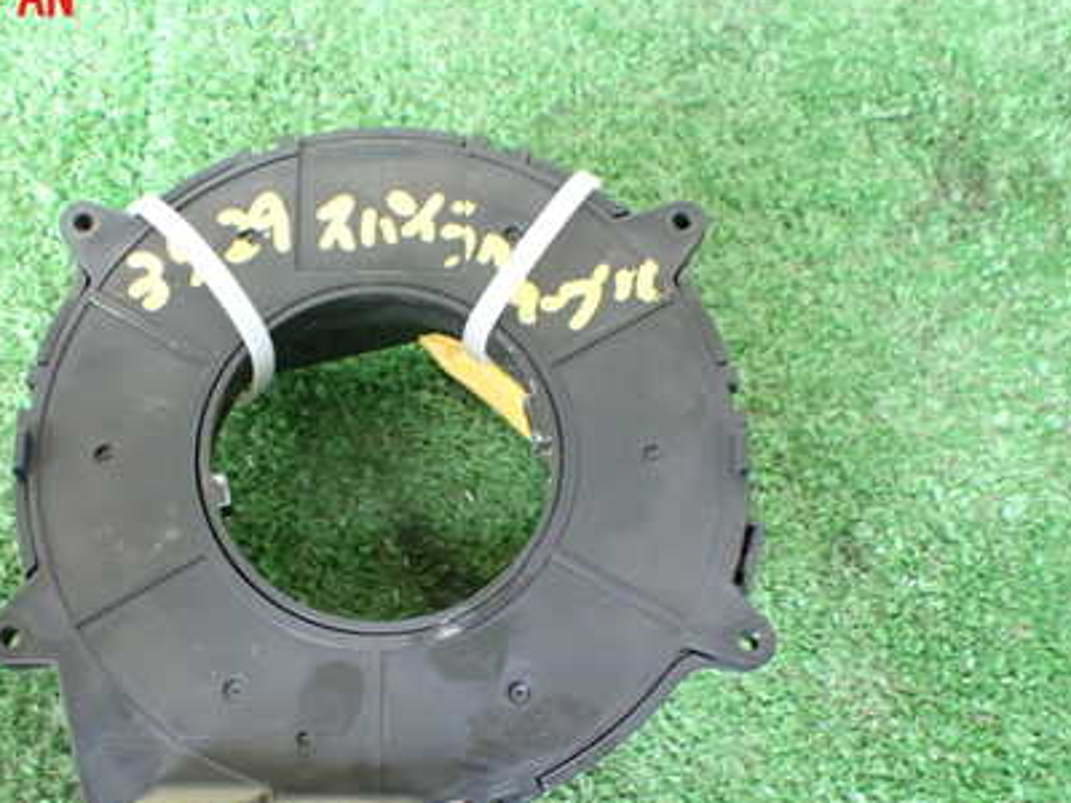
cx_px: 391
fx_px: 1392
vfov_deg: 31.8
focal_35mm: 45
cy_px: 567
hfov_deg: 41.7
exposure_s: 1/50
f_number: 2.3
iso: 800
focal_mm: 5.4
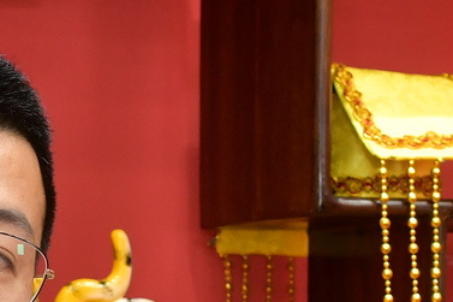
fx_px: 2805
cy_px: 704
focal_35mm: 223
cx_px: 258
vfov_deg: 5.9
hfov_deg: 9.2
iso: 1000
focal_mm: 35
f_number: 4.5
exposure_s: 1/200
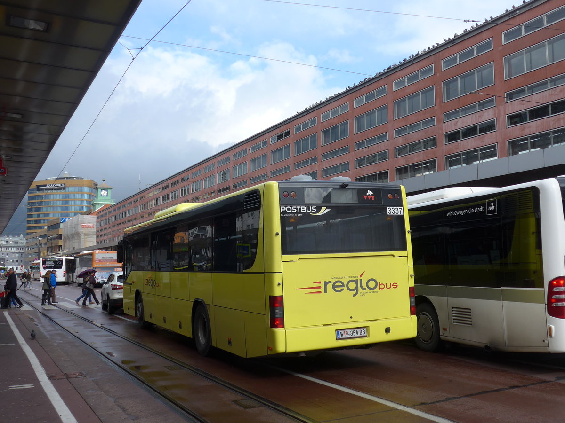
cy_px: 212
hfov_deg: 51.4
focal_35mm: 36
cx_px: 282
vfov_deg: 39.7
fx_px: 588
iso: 80
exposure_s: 1/1000
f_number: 2.8
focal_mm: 7.5
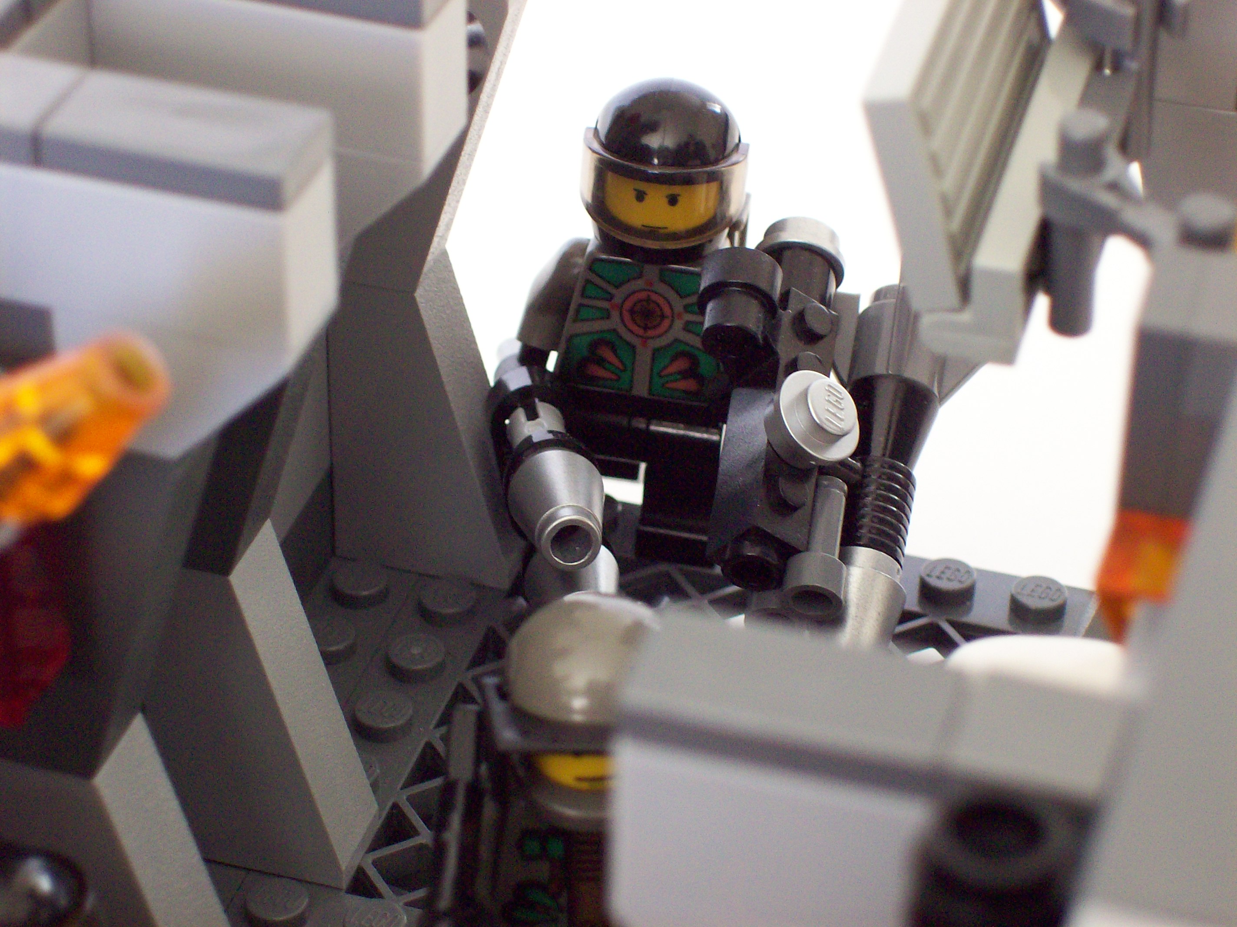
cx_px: 618
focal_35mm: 108
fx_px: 3858
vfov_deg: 13.7
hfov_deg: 18.2
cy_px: 464
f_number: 4.8
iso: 160
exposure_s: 1/8
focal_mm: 18
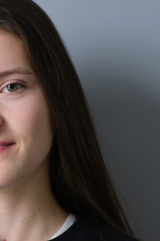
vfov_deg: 5.8
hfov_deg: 3.8
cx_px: -4
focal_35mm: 357
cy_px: 225
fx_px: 2380
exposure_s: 1/250
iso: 1000
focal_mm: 85
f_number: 1.8
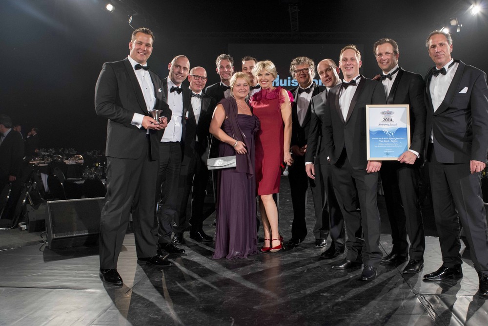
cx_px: 244
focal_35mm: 30
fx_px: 407
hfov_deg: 61.9
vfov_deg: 43.6
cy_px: 163
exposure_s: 1/125
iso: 2500
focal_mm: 30
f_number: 7.1
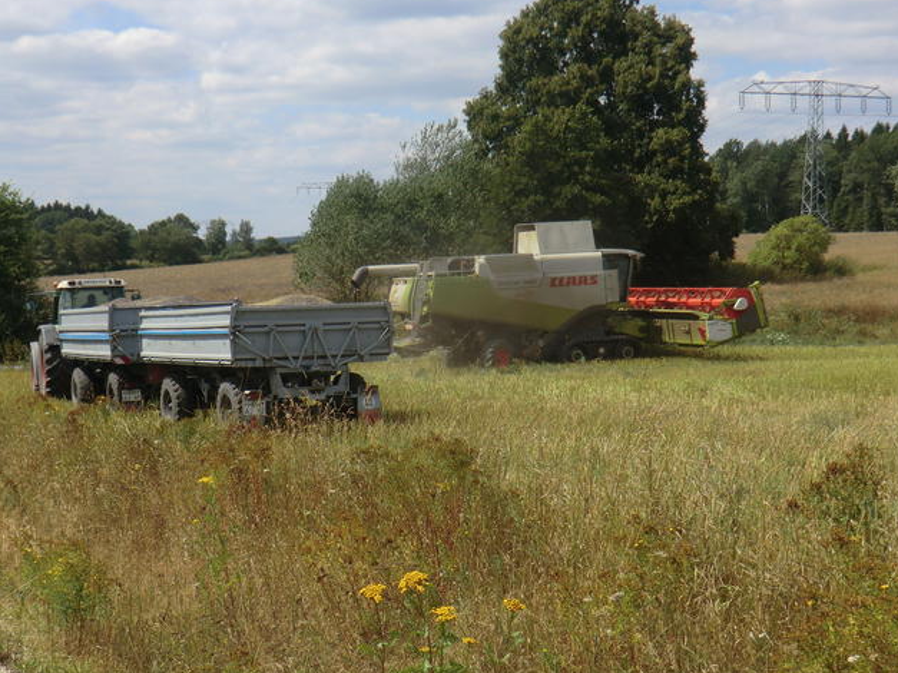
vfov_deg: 24.4
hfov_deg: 32.1
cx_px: 388
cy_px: 294
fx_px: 1556
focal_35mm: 60
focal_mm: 8.4
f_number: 4
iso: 64
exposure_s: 1/640
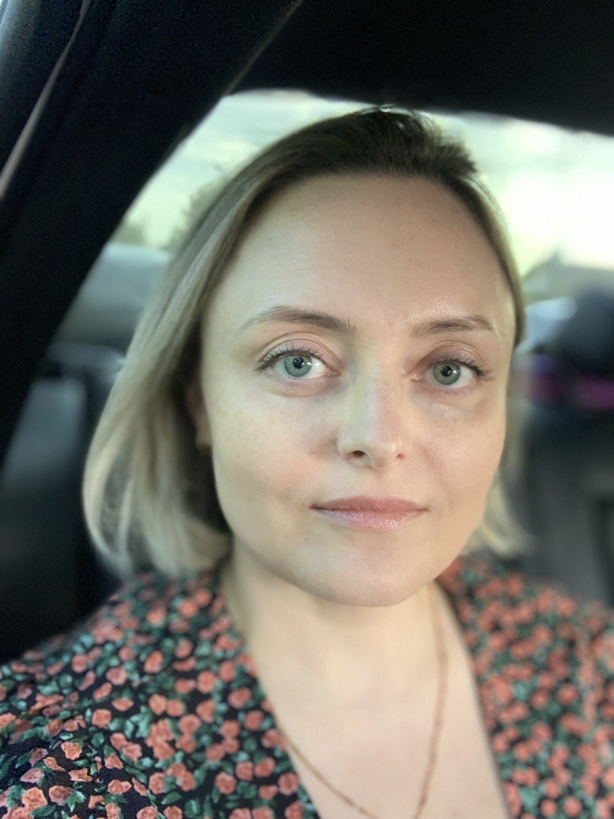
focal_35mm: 32
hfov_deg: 44.2
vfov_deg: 56.8
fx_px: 757
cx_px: 307
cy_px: 410
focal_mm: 2.87
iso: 320
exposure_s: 1/39
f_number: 2.2
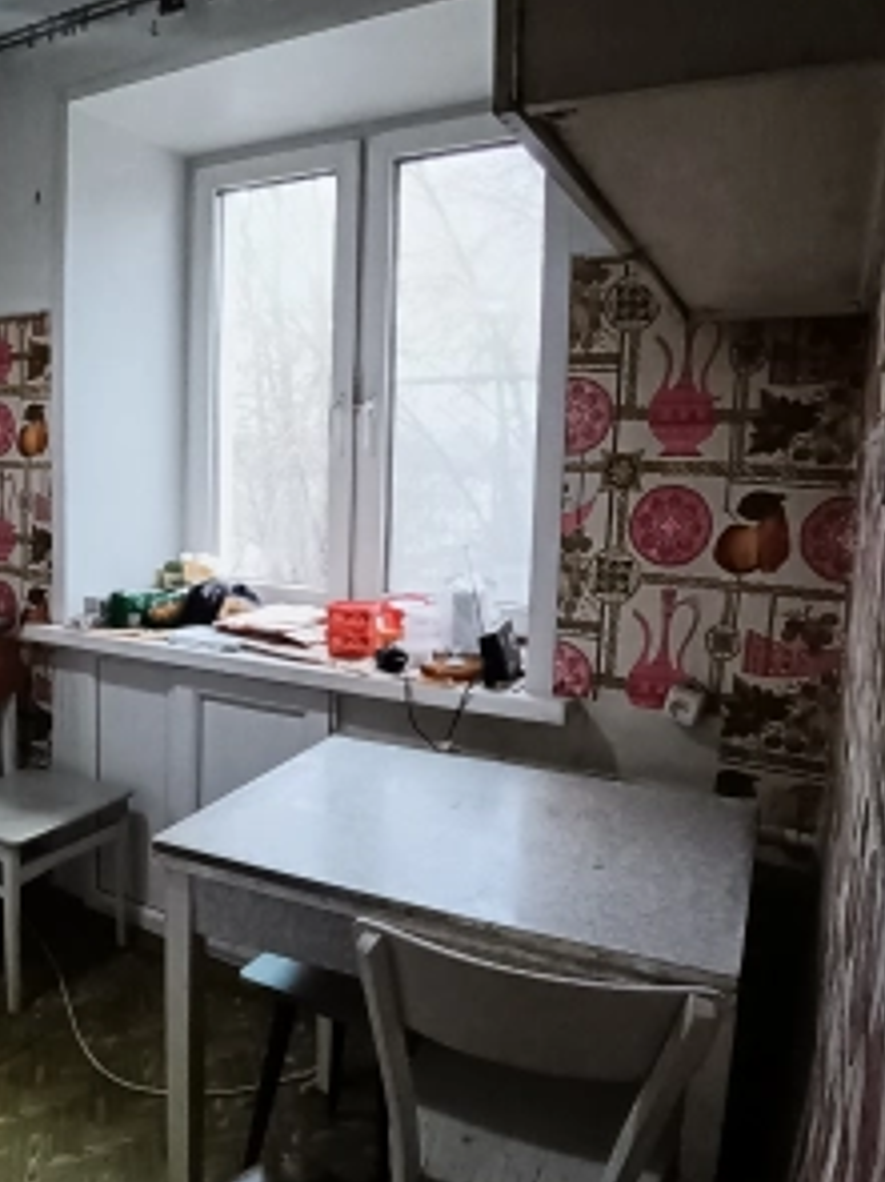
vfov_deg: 65.3
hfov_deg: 50.6
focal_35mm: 27
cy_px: 561
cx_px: 310
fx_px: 921
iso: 771
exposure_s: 1/33.3
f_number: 2.2
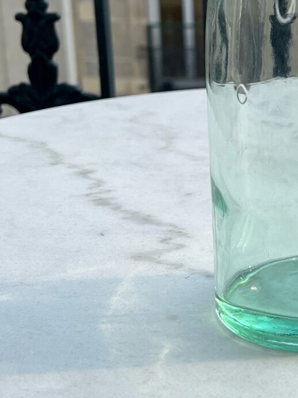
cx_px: 304
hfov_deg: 18.6
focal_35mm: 77
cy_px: 96
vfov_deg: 25.0
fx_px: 884
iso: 50
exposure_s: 1/2123
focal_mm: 5.7
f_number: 1.5
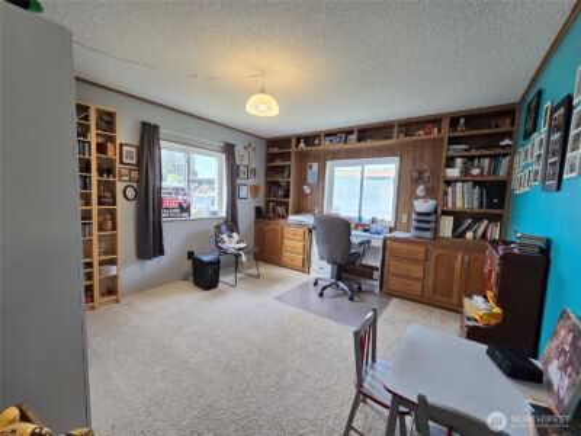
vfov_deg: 89.9
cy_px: 218
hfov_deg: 106.2
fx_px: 218
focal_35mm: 13
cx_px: 290
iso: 100
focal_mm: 2.2
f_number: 2.2
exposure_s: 1/60
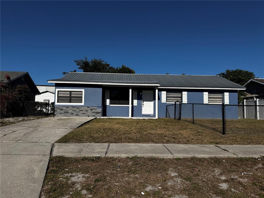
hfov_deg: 71.6
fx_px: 183
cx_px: 132
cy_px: 99
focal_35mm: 24
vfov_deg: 56.8
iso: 80
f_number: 1.78
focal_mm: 6.76
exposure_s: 1/7937
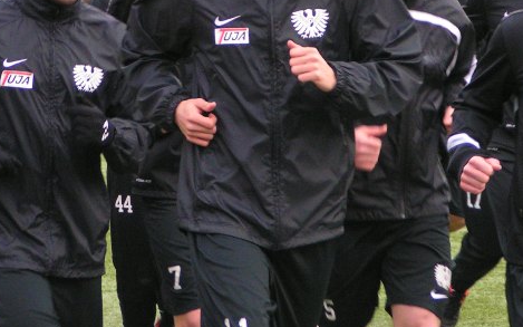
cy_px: 44
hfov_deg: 7.7
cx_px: 251
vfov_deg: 4.8
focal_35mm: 271
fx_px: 3862
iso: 200
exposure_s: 1/160
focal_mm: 22.9
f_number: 3.5
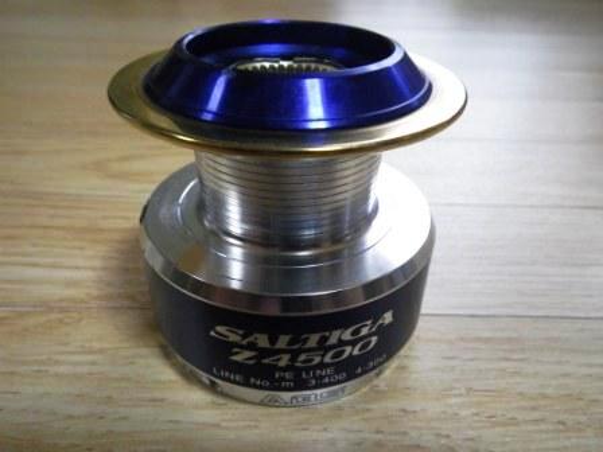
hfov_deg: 63.4
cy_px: 226
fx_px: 488
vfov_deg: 49.7
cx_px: 302
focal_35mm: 28
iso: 400
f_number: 3.5
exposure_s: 1/50
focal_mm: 5
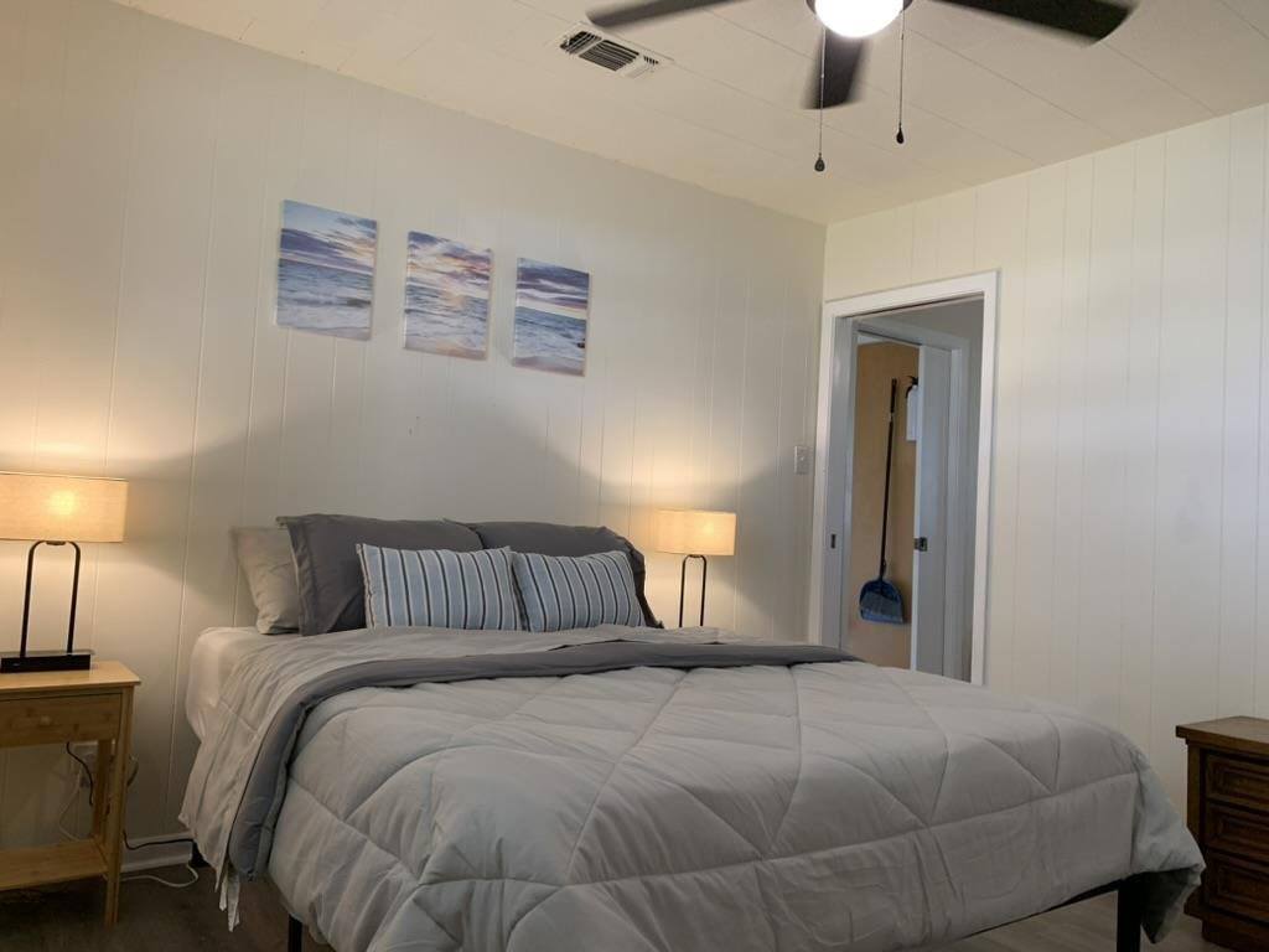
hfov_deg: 67.3
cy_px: 476
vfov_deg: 53.1
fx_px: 953
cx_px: 634
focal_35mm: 26
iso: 100
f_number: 1.8
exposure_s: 1/60
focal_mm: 4.25
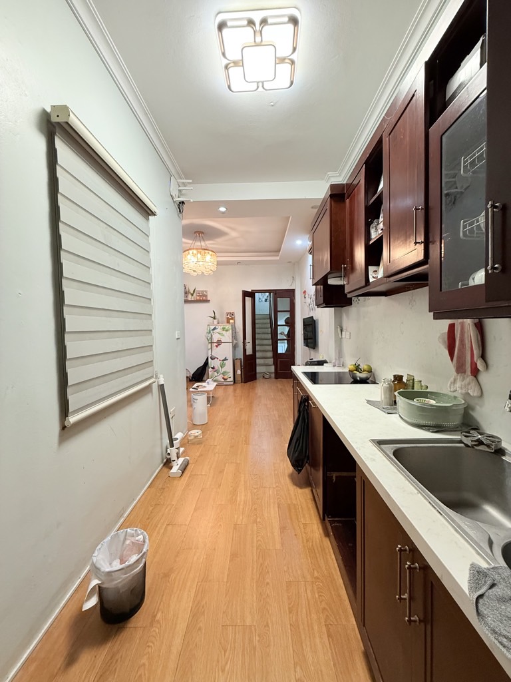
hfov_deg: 85.7
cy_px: 341
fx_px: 276
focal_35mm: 14
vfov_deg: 102.1
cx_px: 256
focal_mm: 2.22
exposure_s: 1/50
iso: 250
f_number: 2.2
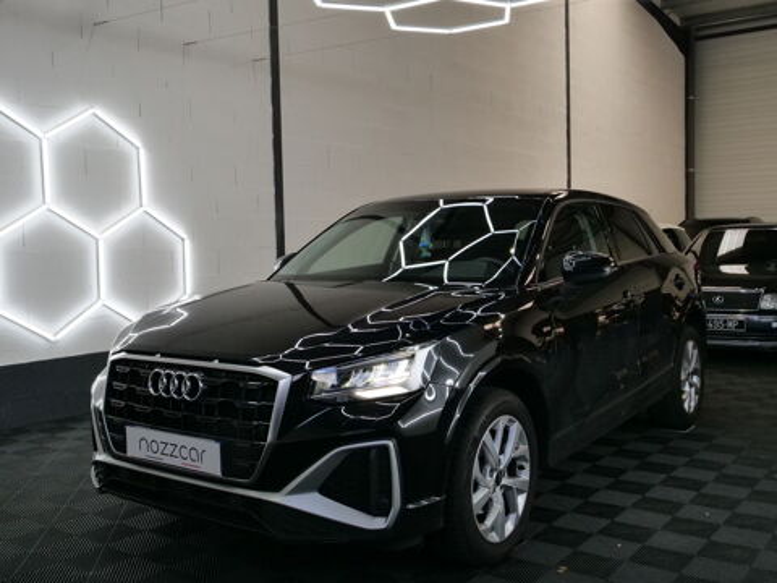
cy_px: 292
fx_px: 808
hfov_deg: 51.4
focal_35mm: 36
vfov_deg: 39.7
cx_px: 388
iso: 1000
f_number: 8
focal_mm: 18
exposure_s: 1/60
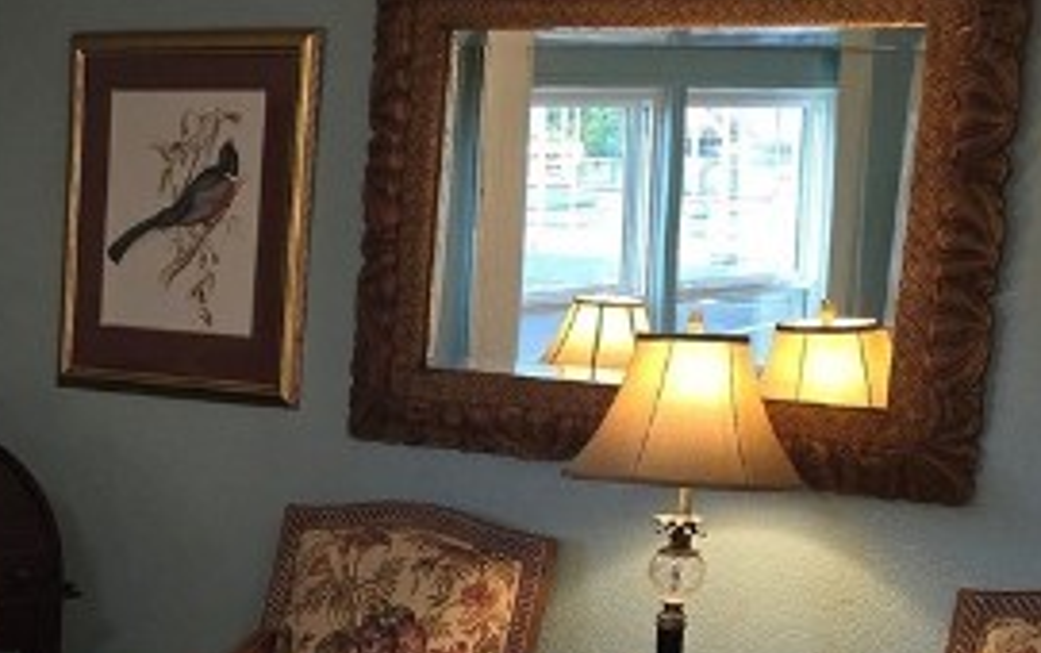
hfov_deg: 21.1
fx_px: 2613
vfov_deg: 14.0
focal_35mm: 92
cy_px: 649
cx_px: -181
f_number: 1.7
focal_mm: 6.3
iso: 100
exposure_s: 1/60
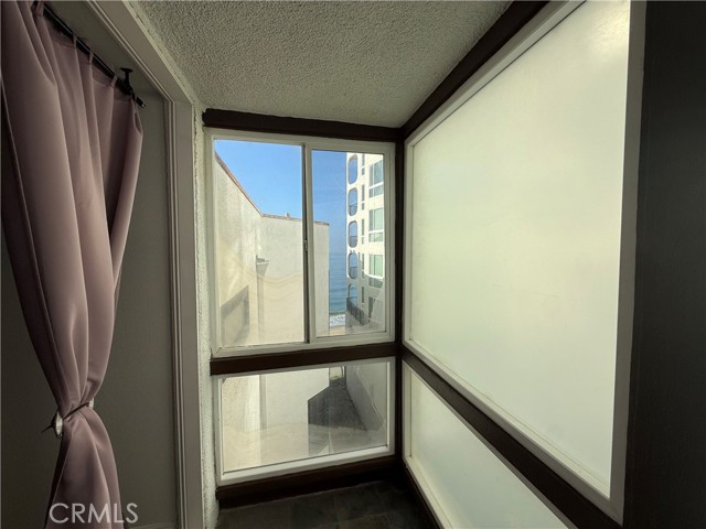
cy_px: 264
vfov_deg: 85.7
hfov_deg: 102.1
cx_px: 353
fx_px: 286
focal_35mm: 14
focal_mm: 2.22
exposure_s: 1/1656
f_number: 2.2
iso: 50
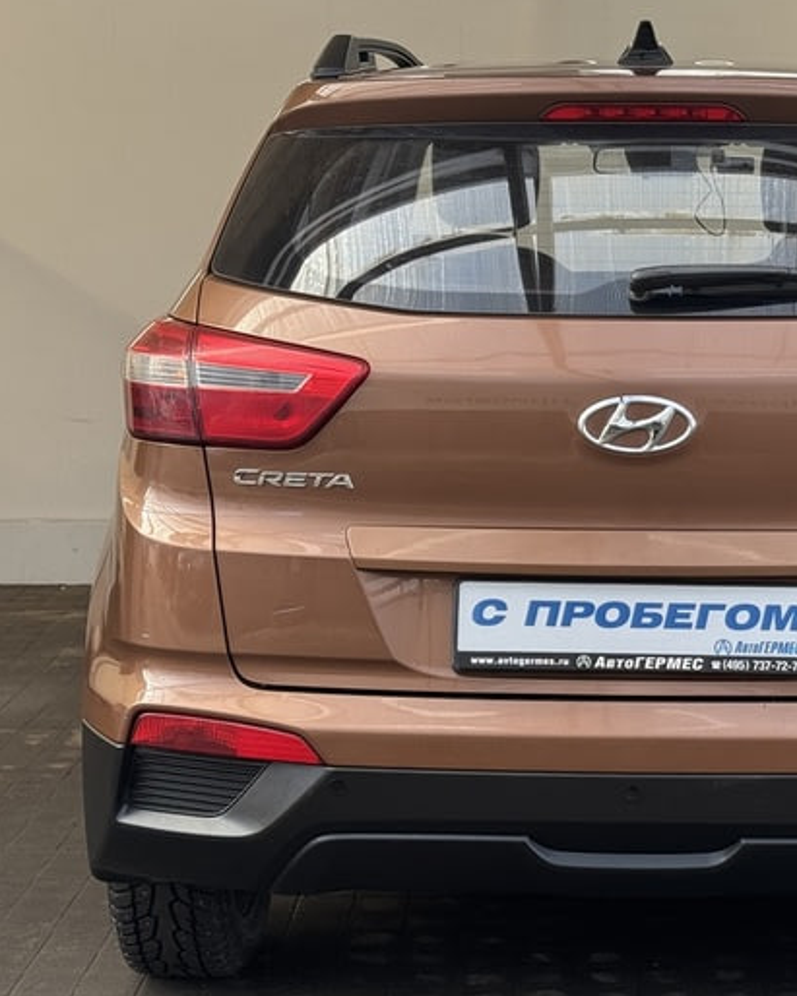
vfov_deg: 23.3
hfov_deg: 18.5
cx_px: 634
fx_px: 2418
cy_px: 443
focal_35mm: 82
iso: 64
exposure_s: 1/433
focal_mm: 6.76
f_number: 1.78
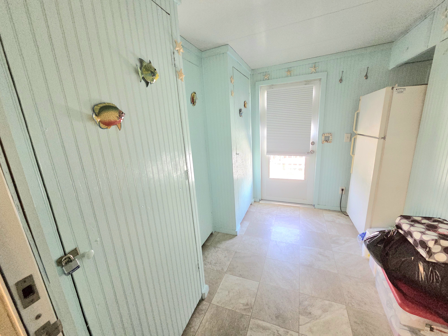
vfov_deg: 89.9
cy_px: 168
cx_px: 224
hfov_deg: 106.2
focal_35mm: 13
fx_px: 168
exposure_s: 1/60.2
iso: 800
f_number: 2.2
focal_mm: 2.2
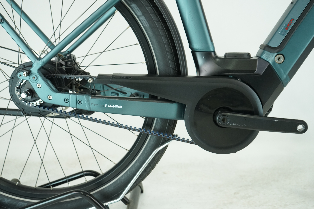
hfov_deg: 46.4
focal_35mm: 42
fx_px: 366
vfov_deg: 31.9
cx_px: 157
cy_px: 104
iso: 1600
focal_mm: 42
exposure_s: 1/200
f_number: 5.6
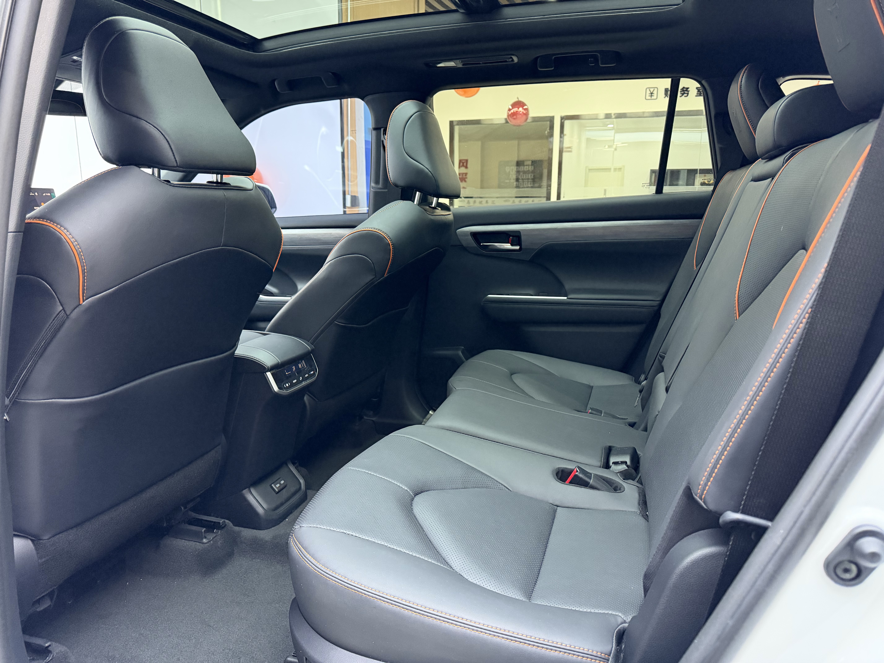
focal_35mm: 24
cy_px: 332
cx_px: 442
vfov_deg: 56.8
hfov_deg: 71.6
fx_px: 613
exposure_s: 1/60
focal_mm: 6.76
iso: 800
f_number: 1.78
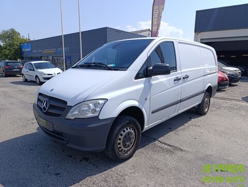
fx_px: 165
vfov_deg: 59.0
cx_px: 124
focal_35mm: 23
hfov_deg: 73.9
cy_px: 94
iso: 50
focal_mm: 6.14
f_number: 1.6
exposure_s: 1/784
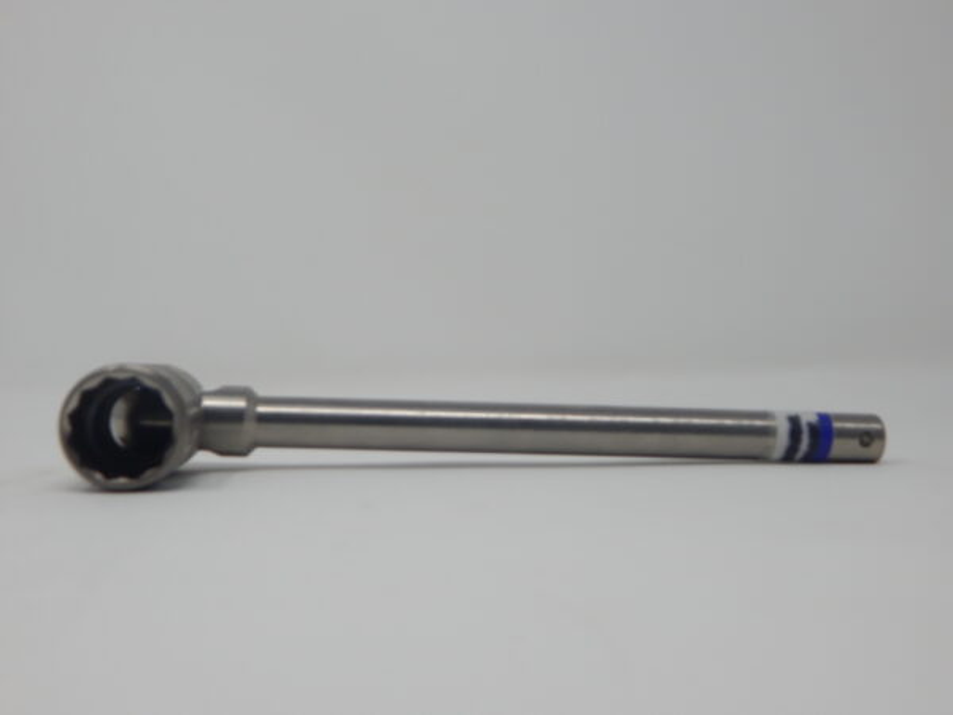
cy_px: 358
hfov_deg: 49.0
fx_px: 1046
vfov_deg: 37.7
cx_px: 476
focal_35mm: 38
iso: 125
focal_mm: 6.8
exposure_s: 1/160
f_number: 3.4
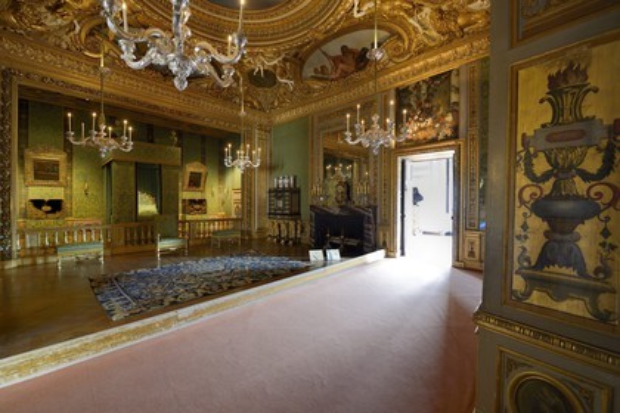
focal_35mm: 14
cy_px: 206
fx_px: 241
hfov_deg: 104.3
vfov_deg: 81.2
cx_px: 310
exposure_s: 1/6
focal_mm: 14
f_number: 5.6
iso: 800
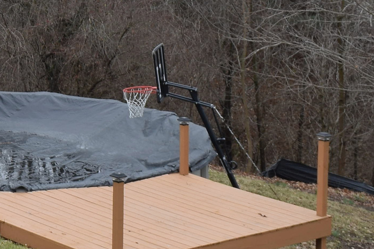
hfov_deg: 15.7
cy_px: -39
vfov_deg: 11.6
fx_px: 1205
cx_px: -240
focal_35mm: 116
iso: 100
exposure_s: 1/30
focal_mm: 18
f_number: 10
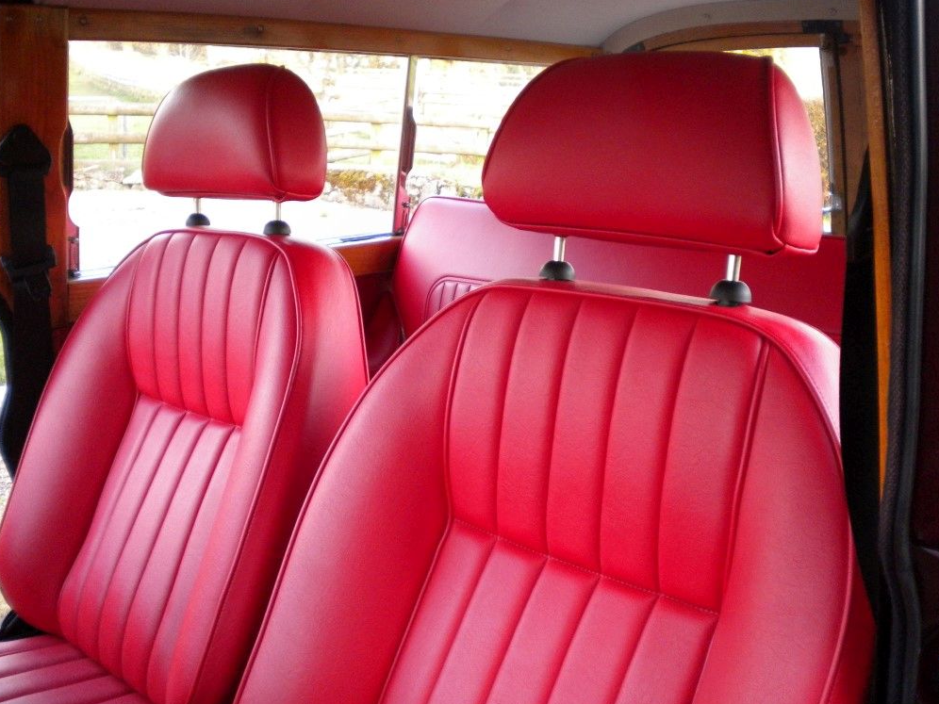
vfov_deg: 39.7
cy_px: 347
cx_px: 470
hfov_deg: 51.4
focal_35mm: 36
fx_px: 977
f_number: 3.1
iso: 328
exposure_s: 1/57.4
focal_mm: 6.3
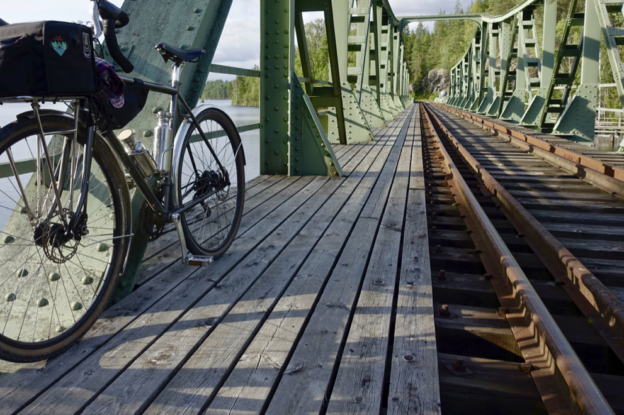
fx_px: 537
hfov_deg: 59.7
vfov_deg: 41.9
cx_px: 246
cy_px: 152
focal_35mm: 31
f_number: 3.5
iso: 125
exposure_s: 1/800
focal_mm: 8.8
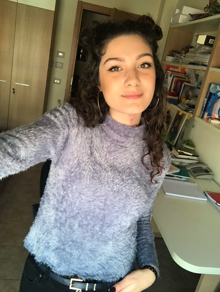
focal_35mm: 32
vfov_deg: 56.8
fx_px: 271
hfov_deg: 44.2
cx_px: 110
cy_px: 146
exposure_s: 1/31
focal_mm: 2.87
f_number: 2.2
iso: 64
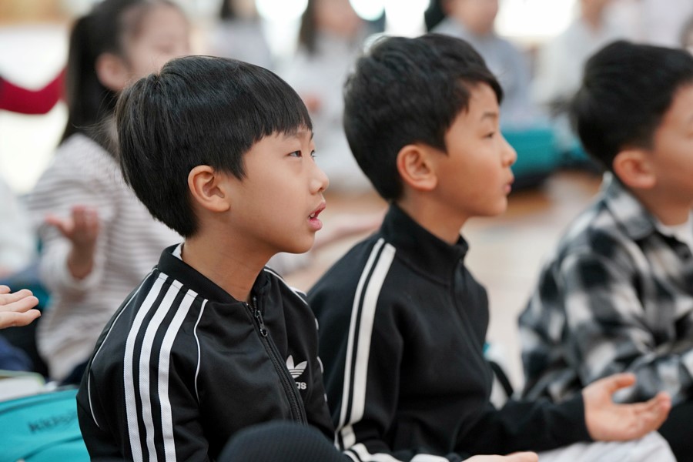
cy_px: 231
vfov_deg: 10.3
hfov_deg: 15.4
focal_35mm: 133
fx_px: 2560
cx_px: 346
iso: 2000
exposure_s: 1/160
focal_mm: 133
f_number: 4
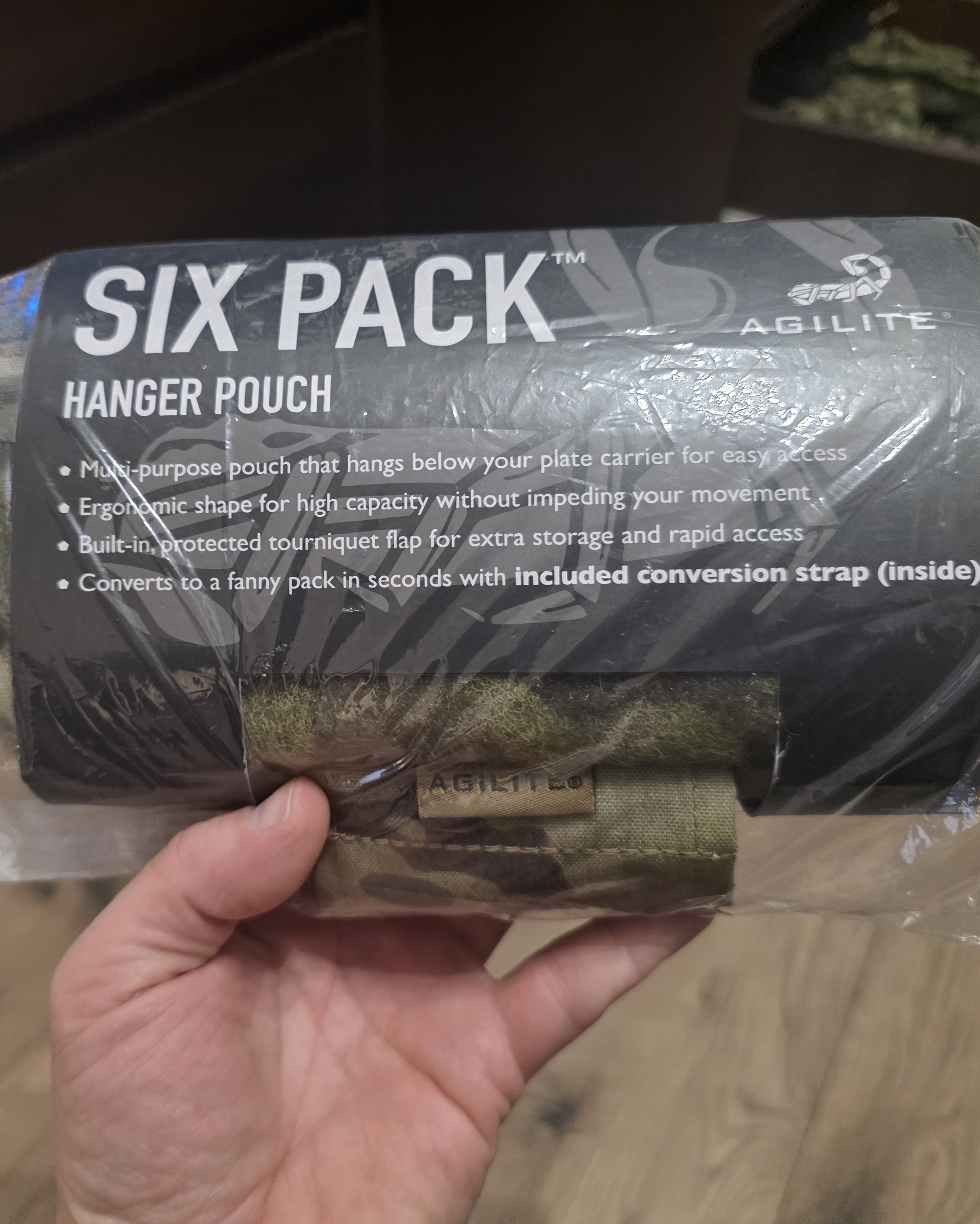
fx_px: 1087
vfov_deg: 58.8
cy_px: 612
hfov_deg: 48.2
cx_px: 381
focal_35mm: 30
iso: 1000
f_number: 1.7
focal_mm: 6.3
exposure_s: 1/100
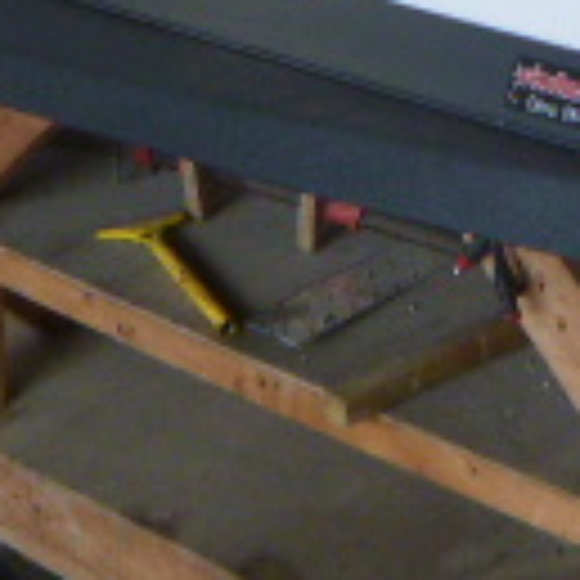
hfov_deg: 15.8
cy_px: -202
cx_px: 423
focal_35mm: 110
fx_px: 2085
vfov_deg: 15.0
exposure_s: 1/60
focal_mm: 4.5
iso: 250
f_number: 3.9
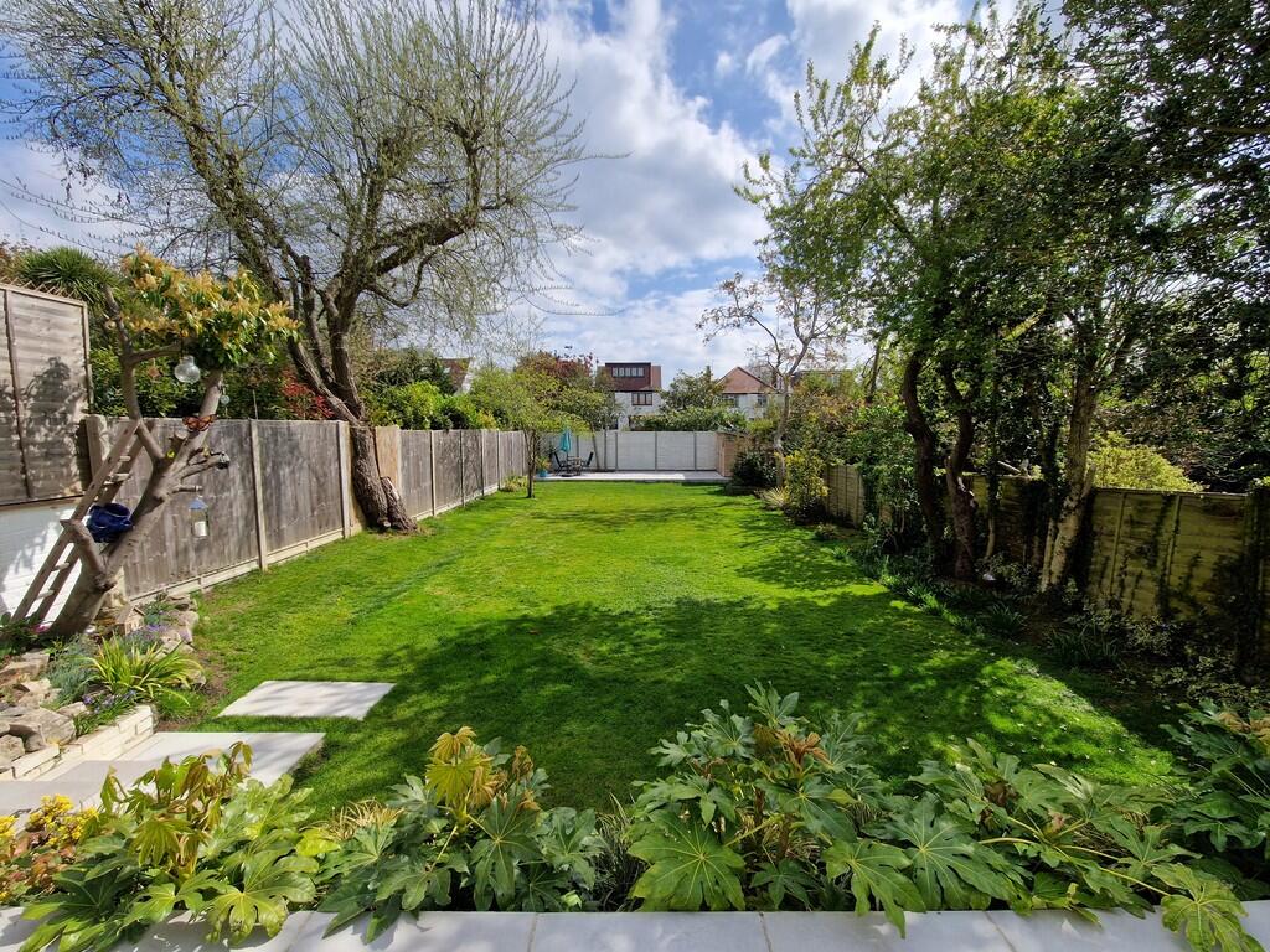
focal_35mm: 13
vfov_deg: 89.9
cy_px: 476
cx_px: 635
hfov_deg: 106.2
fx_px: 477
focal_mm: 2.2
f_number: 2.2
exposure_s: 1/2480
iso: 50
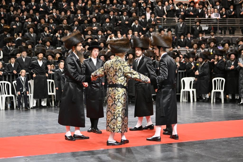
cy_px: 81
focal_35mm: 70
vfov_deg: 19.5
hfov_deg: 28.8
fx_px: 473
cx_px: 122
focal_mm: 70
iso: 1000
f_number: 2.8
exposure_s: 1/200
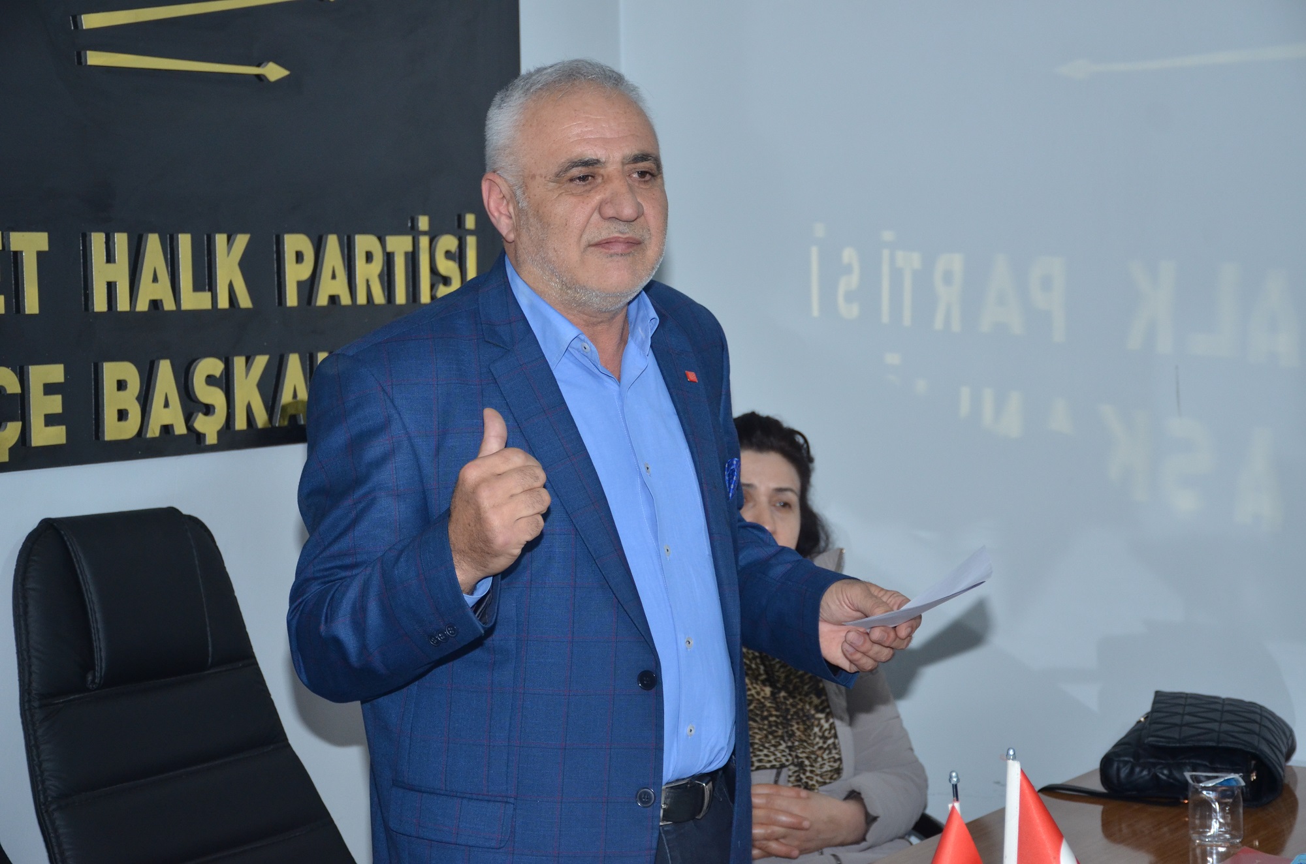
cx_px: 653
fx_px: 2715
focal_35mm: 75
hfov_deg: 27.0
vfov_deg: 18.1
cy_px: 432
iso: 800
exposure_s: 1/60
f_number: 4.8
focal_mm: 50
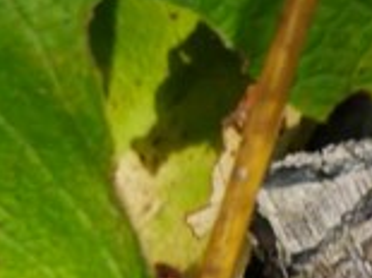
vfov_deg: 0.9
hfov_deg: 1.2
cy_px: 150
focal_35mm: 1691
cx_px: -926
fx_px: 18158
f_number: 6.3
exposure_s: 1/250
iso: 1000
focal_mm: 109
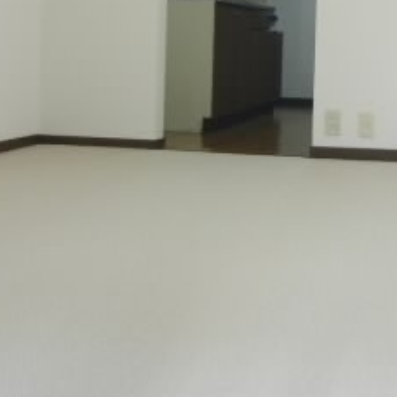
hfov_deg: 25.8
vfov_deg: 25.5
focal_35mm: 65
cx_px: 340
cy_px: 29
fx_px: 843
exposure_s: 1/60
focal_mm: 4.3
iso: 250
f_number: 3.2
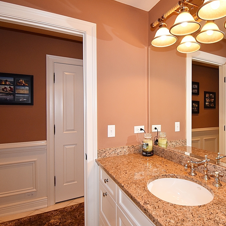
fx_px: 163
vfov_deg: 69.6
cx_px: 152
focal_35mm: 22
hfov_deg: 67.6
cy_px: 112
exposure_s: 1/90
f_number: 4.8
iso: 800
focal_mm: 10
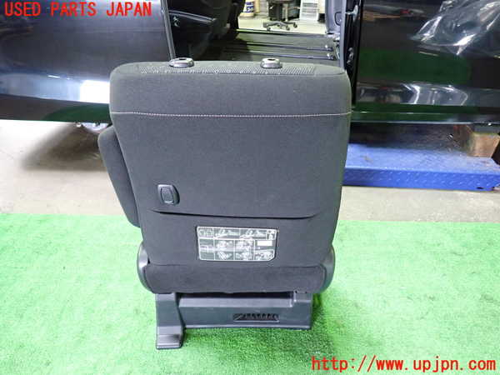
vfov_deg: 54.9
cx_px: 250
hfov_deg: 69.4
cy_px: 188
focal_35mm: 25
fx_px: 361
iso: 640
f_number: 2
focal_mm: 4.5
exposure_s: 1/30
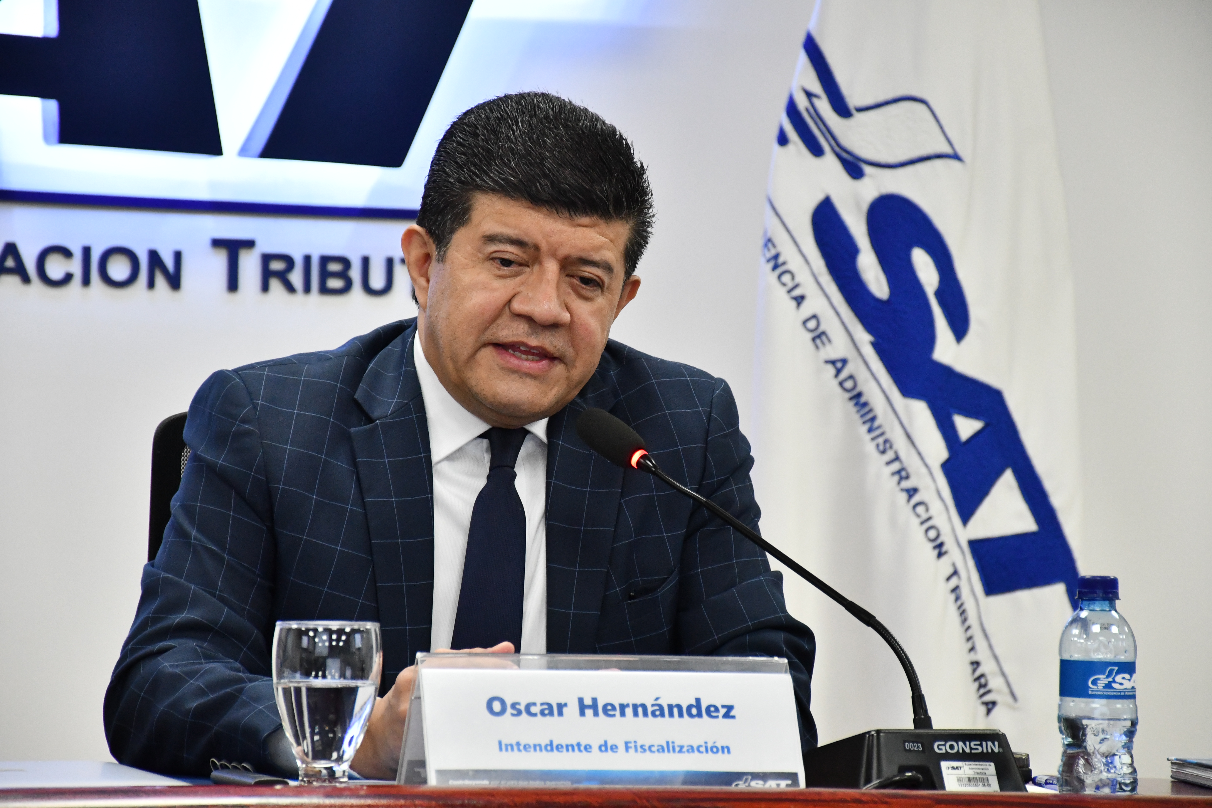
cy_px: 404
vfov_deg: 8.2
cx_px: 606
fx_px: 5656
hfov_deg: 12.2
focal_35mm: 168
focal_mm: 112
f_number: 6.3
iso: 2500
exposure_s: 1/160
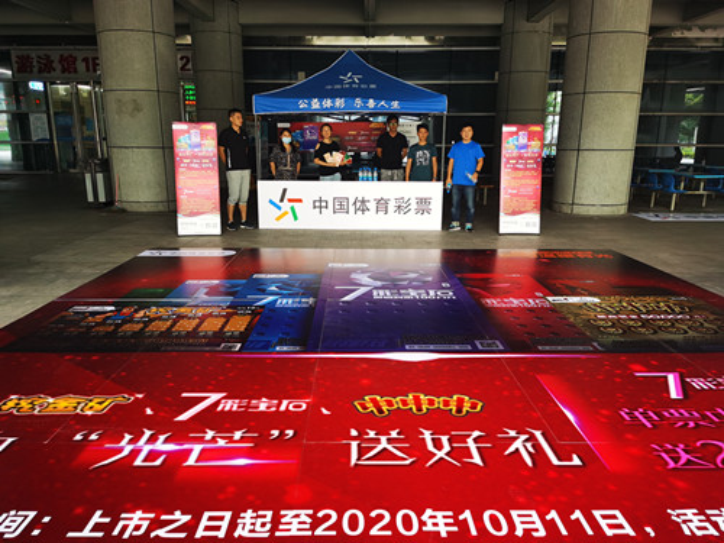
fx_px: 565
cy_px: 272
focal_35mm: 27
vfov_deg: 51.4
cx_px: 362
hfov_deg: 65.3
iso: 160
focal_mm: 5.56
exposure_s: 1/100
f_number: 1.6
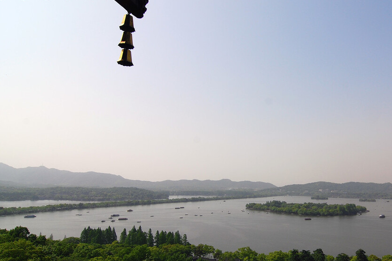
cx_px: 252
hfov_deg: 68.0
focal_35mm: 26
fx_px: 283
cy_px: 150
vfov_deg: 49.4
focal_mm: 12
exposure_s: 1/320
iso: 100
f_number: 9
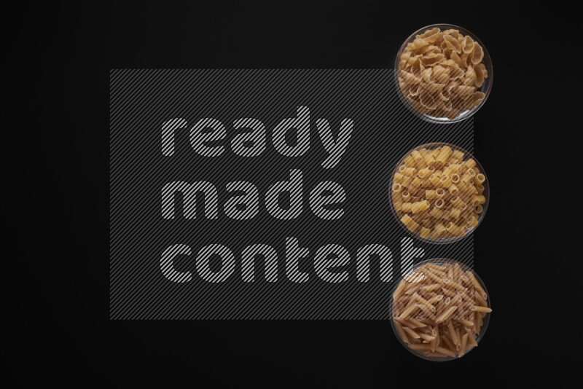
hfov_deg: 39.6
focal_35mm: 50
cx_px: 292
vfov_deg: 27.0
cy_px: 194
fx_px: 810
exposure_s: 1/100
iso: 100
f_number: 8
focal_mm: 50
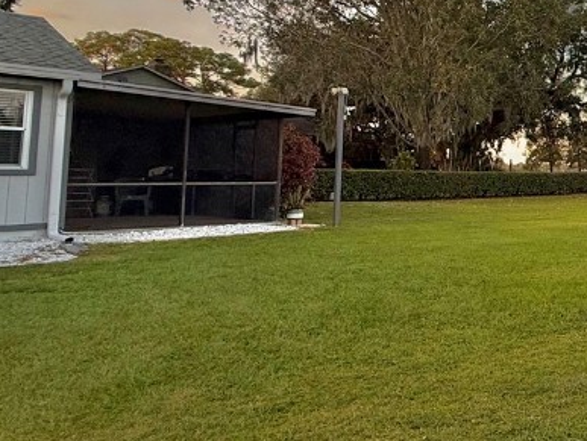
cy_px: 127
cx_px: 696
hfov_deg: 38.1
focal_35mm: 37
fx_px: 628
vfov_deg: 38.0
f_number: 2.2
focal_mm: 2.22
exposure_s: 1/146
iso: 50
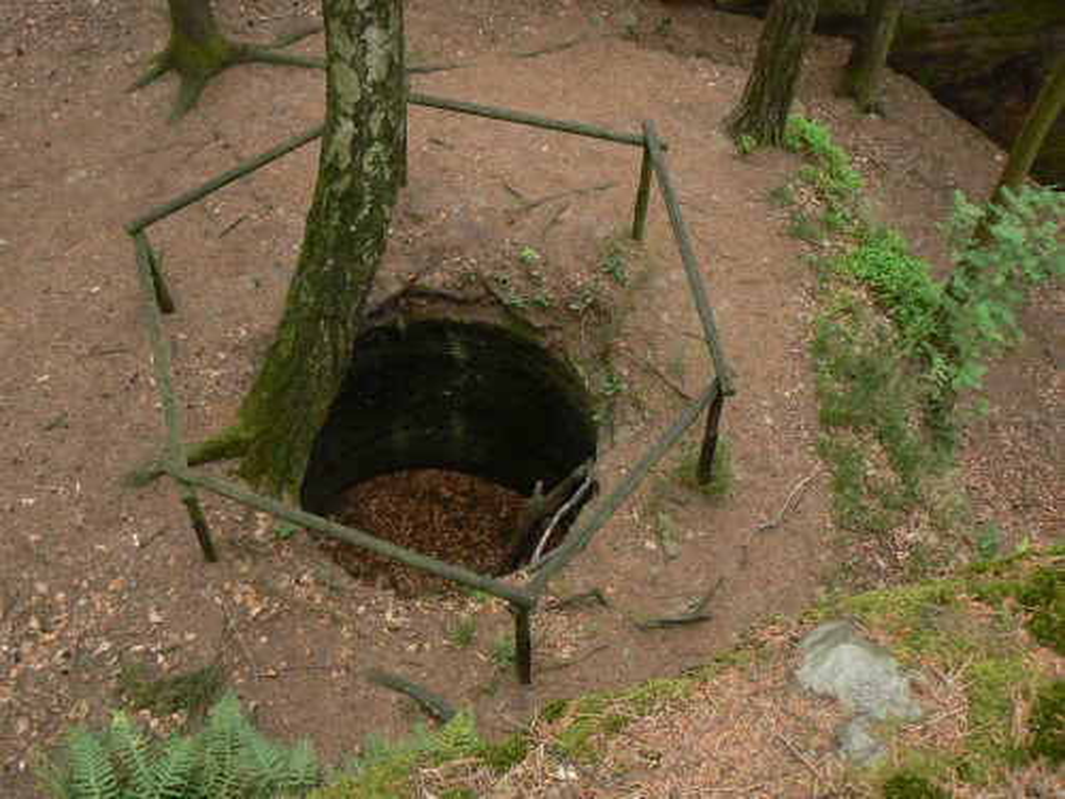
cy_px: 400
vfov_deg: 39.7
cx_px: 532
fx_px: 1108
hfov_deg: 51.4
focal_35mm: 36
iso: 100
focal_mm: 6
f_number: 2.8
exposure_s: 1/30
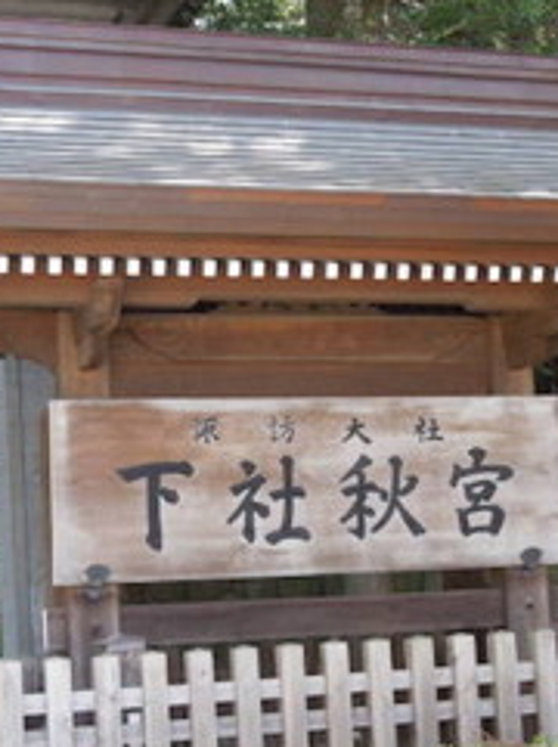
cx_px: 329
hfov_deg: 20.1
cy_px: 437
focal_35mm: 73
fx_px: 1573
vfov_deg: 26.7
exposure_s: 1/50
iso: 125
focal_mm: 7
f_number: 3.8
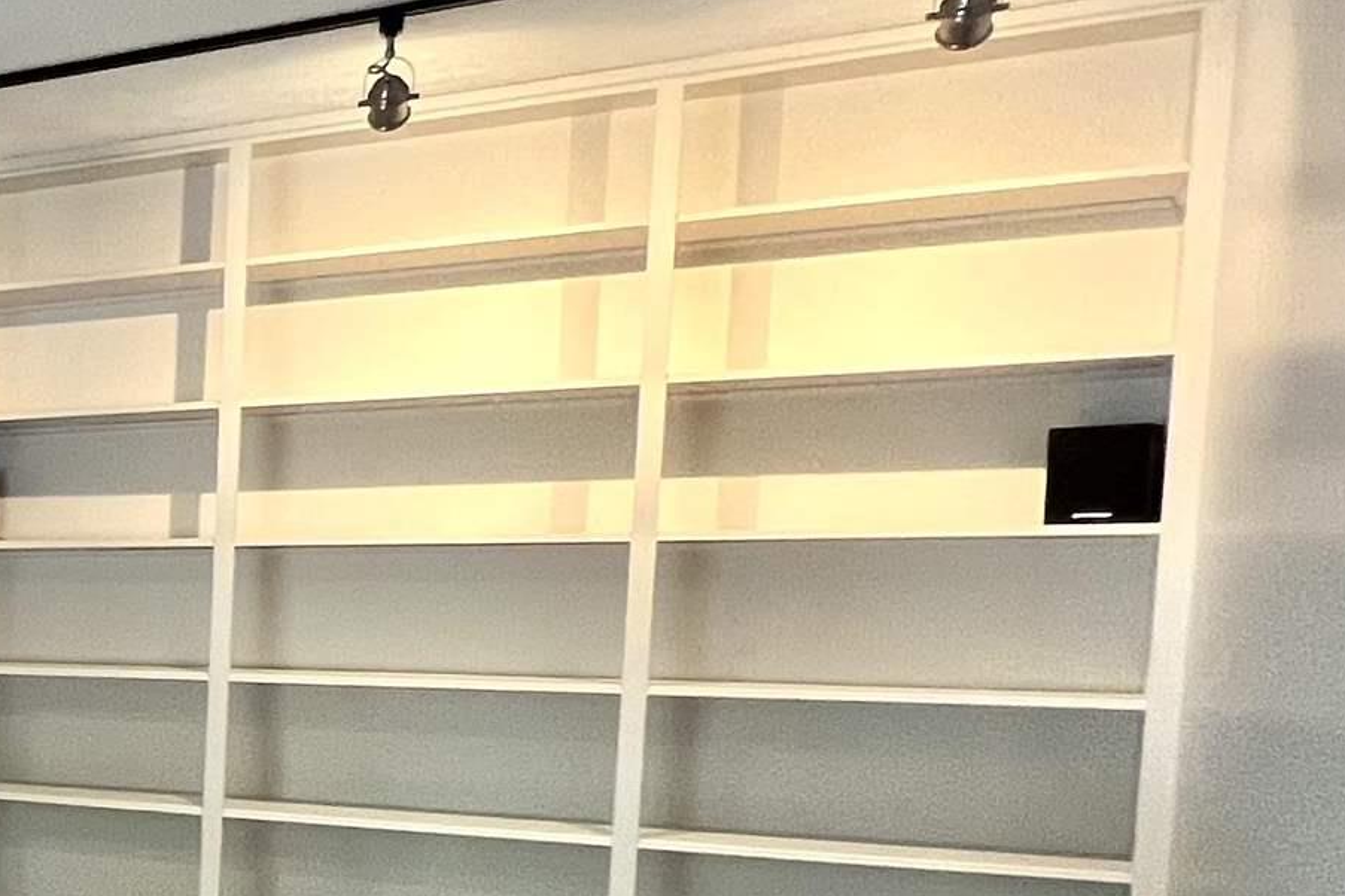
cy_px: 734
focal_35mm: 46
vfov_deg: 28.5
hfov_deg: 28.0
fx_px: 1718
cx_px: -684
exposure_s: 1/60
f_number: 1.8
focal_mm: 1.57
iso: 250
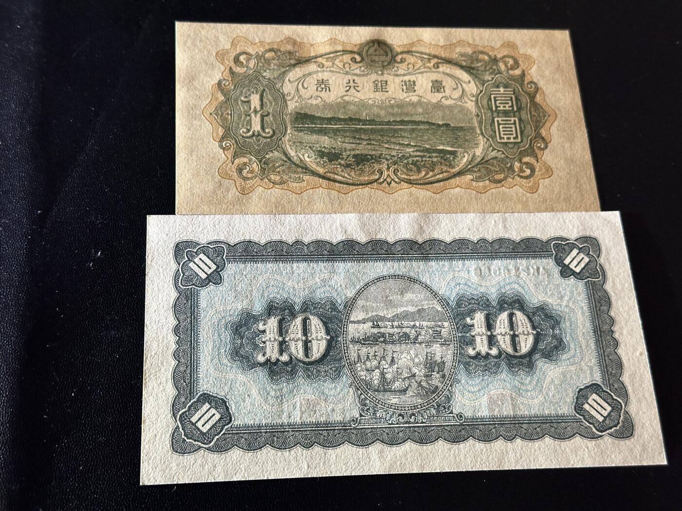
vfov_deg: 30.3
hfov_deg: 39.7
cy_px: 256
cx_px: 341
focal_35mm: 48
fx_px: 946
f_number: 1.78
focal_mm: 6.86
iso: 200
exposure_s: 1/33
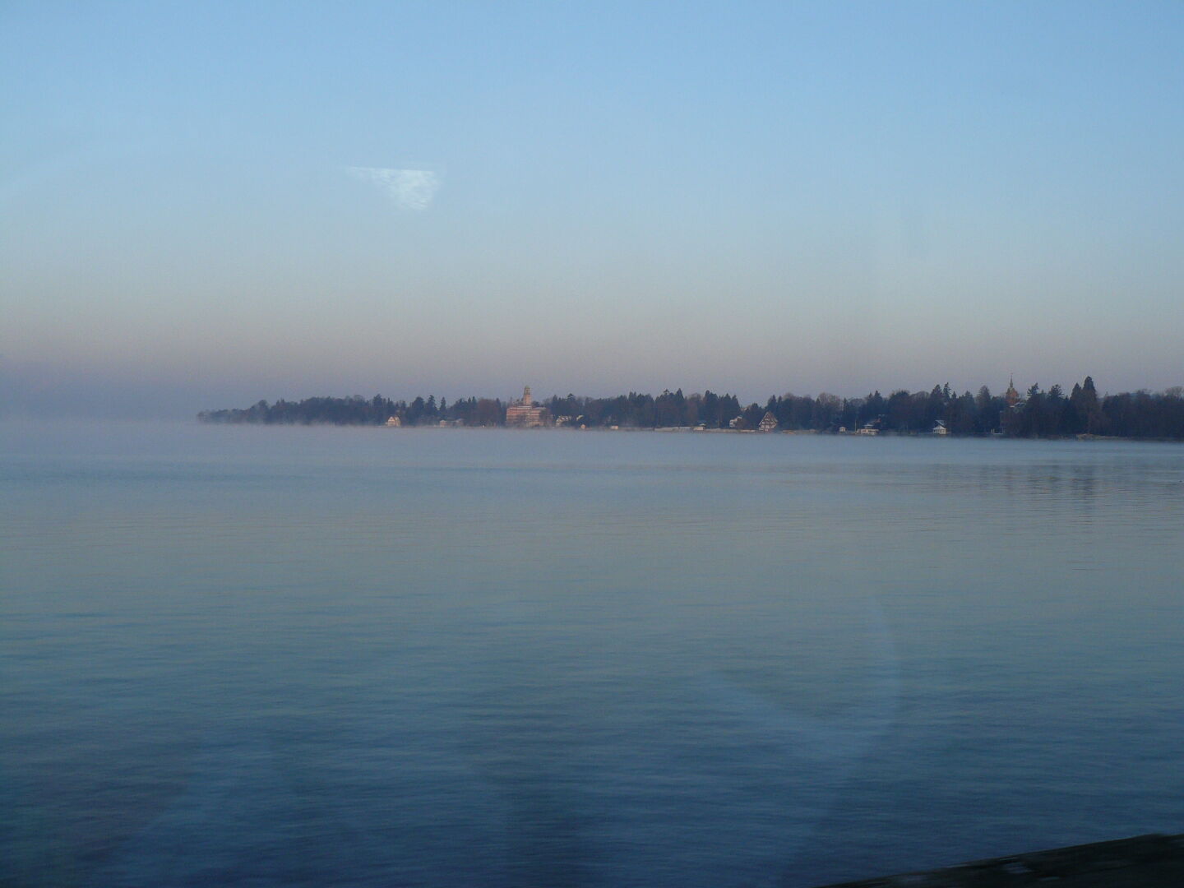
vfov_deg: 39.7
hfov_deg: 51.4
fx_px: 1231
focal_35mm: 36
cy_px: 444
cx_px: 592
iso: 100
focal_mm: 6
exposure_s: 1/100
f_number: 4
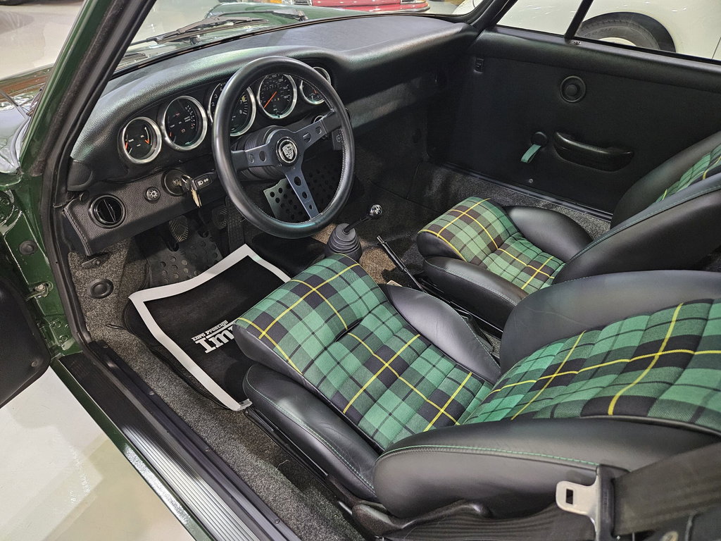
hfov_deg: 73.9
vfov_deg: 58.9
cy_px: 270
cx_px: 360
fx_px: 479
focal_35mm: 23
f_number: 1.8
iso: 1250
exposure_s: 1/24
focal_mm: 5.4
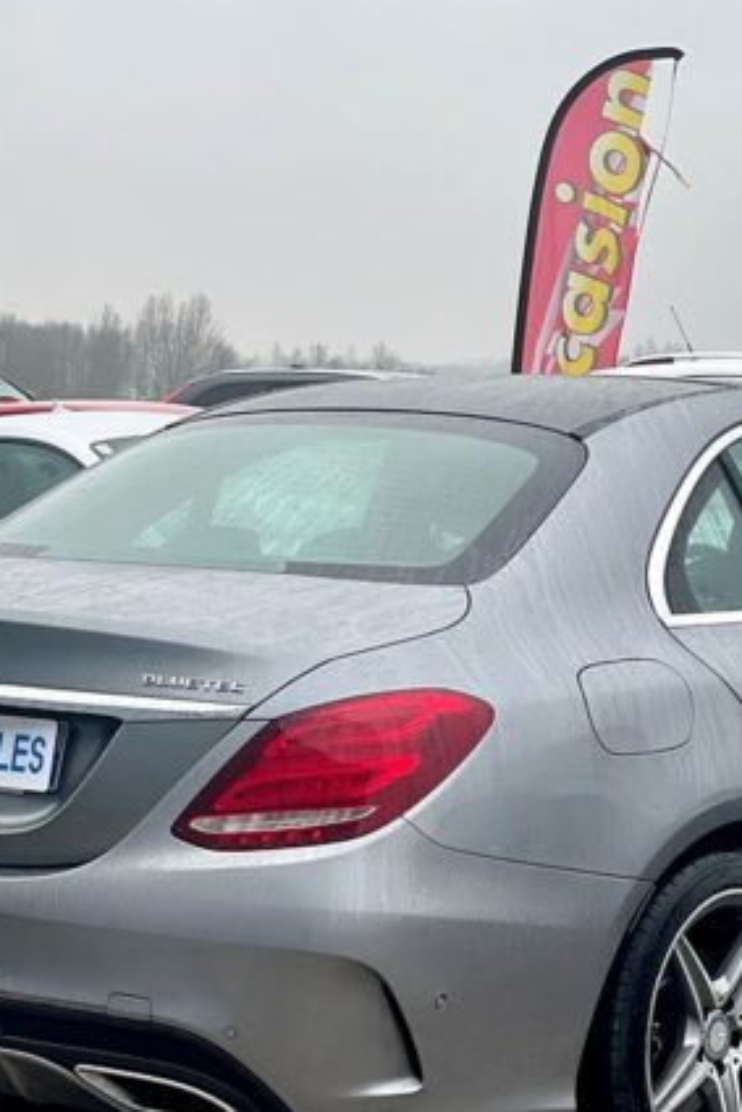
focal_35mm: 102
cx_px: 569
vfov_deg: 20.0
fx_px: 3151
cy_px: 666
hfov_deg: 13.4
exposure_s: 1/277
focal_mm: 6
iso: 32
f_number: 2
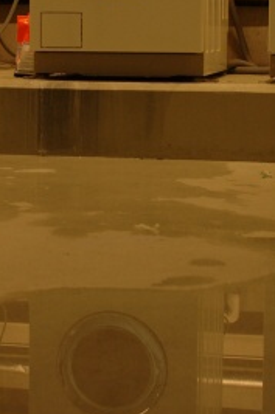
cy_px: 118
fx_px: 1231
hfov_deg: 12.7
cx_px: 126
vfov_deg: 19.0
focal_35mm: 107
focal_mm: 28
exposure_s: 1/15
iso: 200
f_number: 3.5
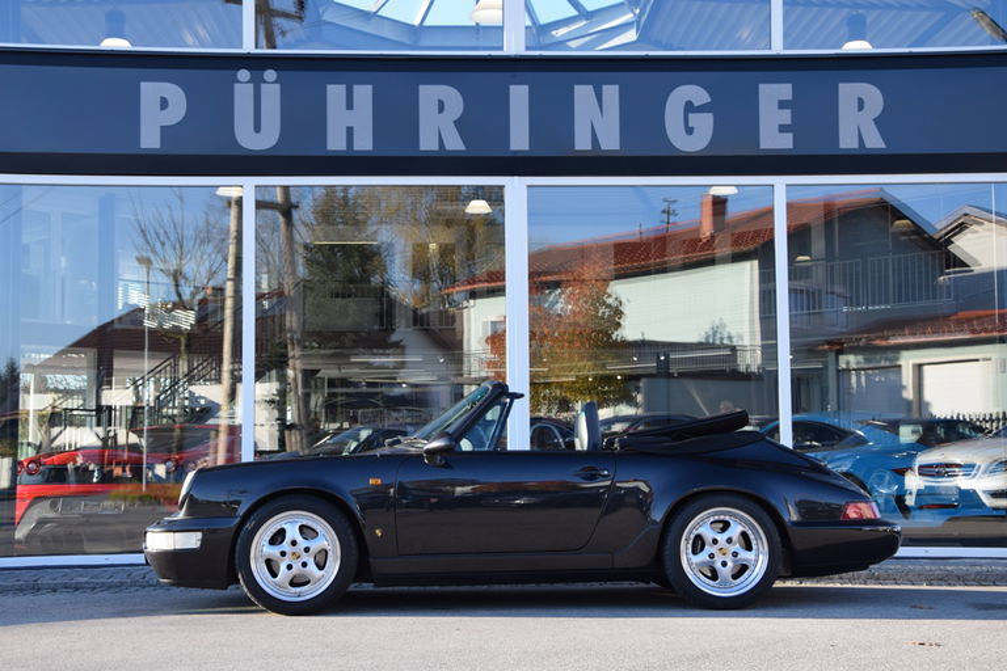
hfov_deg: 37.9
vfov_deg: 25.8
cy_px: 336
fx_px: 1468
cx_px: 504
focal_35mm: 52
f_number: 7.1
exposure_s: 1/200
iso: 400
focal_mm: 35
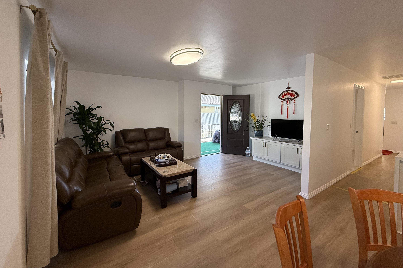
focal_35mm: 15
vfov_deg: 77.0
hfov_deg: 100.4
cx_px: 201
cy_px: 119
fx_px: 168
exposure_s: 1/120
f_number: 2.2
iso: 160
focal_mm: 2.22
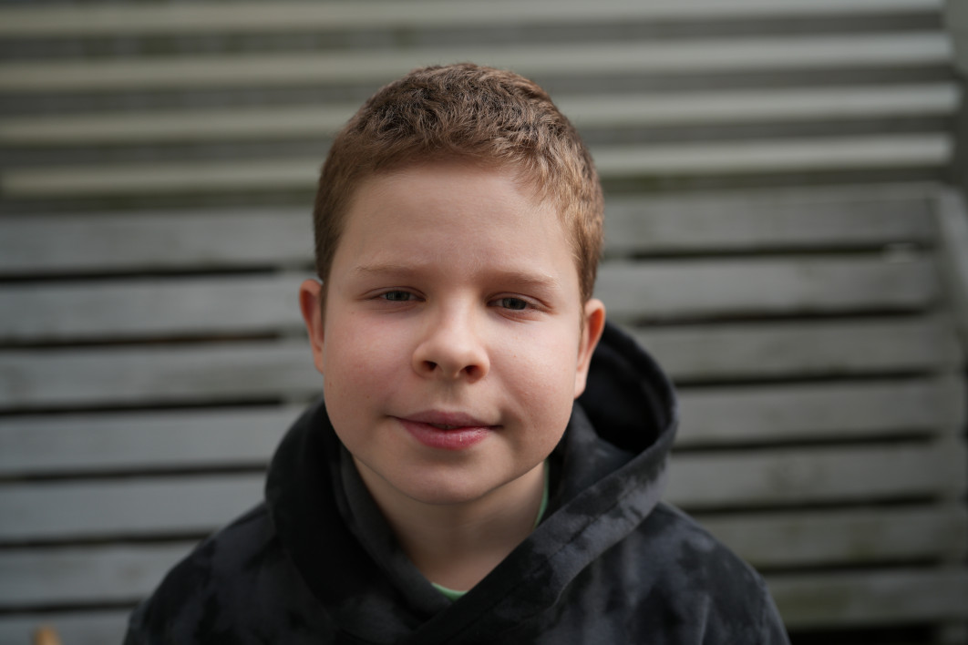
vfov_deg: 37.9
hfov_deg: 54.4
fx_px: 941
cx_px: 484
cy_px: 322
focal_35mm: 35
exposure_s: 1/320
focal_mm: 35
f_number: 2.8
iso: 200
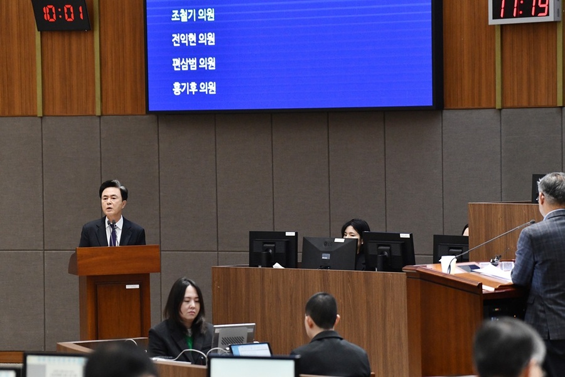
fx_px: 3139
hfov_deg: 10.3
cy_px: 188
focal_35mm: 200
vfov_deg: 6.9
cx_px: 282
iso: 6400
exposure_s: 1/320
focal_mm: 200
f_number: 6.3
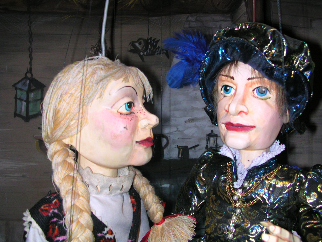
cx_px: 161
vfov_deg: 38.7
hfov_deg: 50.1
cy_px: 121
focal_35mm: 37
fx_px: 344
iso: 100
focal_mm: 5.6
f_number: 2.7
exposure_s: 1/60
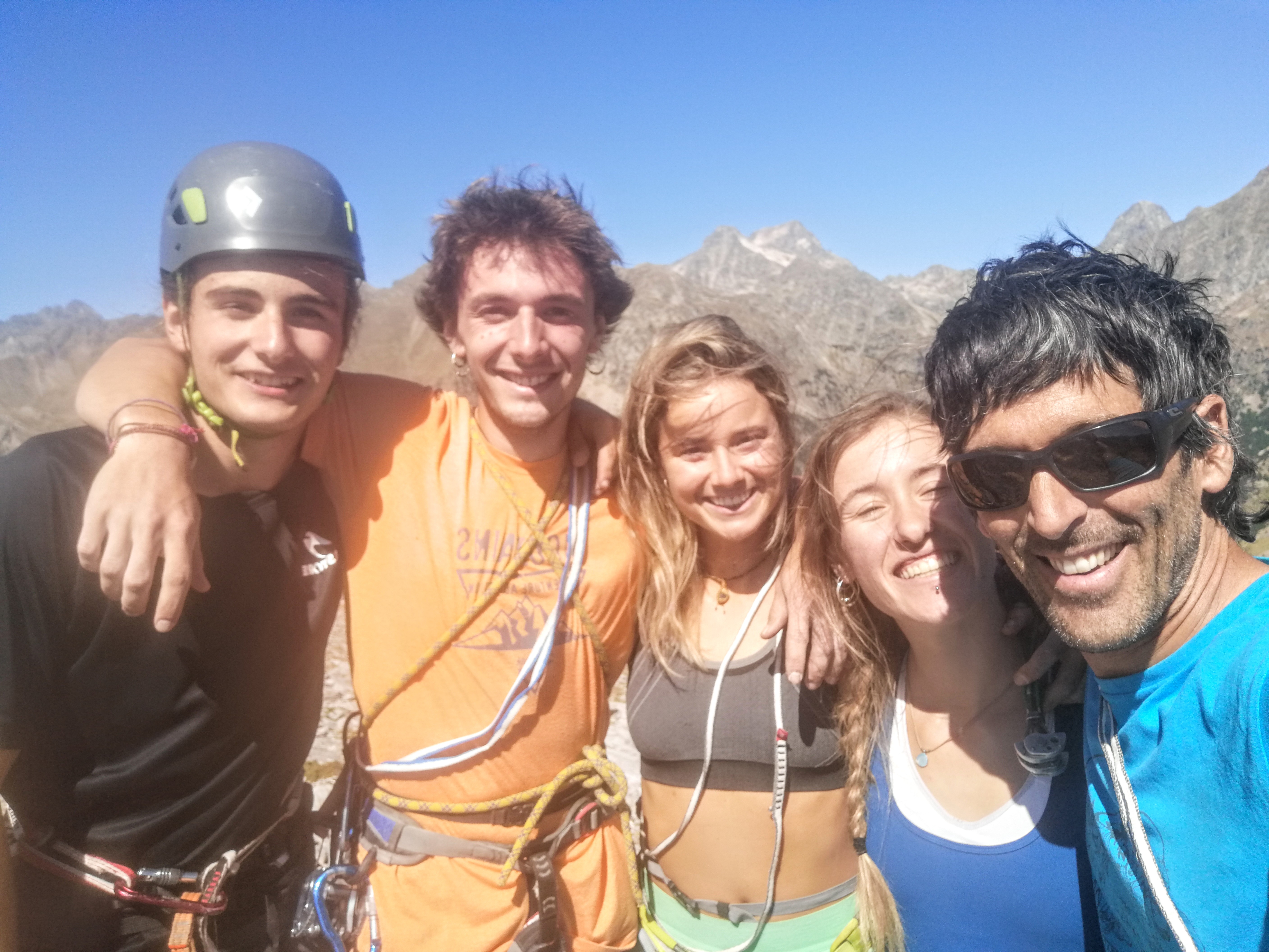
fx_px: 953
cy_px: 476
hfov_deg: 67.3
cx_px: 634
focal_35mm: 26
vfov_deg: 53.1
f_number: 2
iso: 50
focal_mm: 3.81
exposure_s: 1/1096
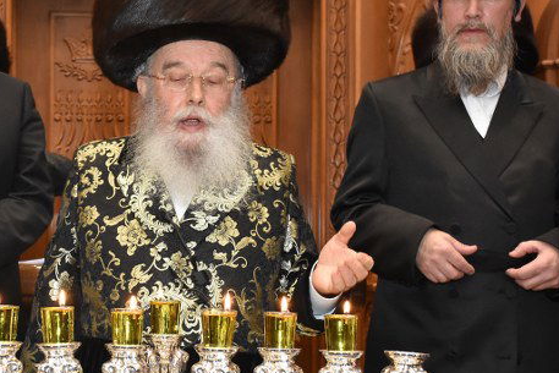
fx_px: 1101
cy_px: 227
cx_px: 152
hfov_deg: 28.2
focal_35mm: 71
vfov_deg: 19.2
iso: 2500
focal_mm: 27
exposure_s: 1/125
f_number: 5.6
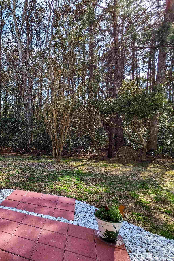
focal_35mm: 23
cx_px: -3
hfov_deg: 45.8
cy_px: 135
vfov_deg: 76.1
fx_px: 167
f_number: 2.2
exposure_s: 1/767
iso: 34
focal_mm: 2.22
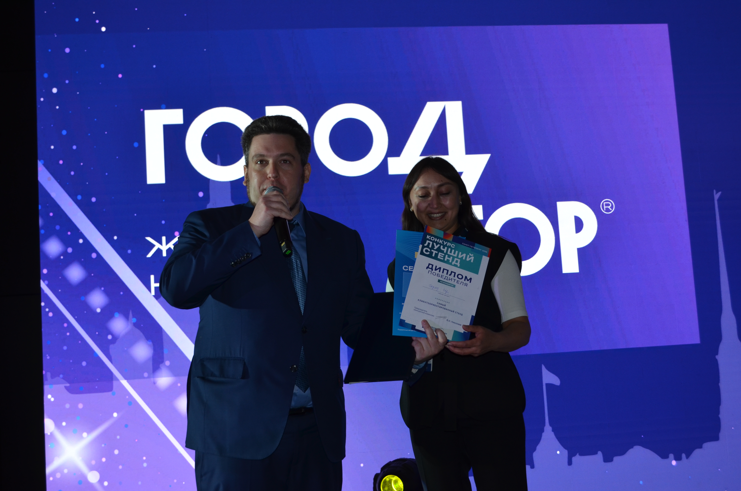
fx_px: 1078
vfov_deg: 25.6
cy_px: 246
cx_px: 370
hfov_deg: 37.9
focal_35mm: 52
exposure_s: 1/100
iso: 400
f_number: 5
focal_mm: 35
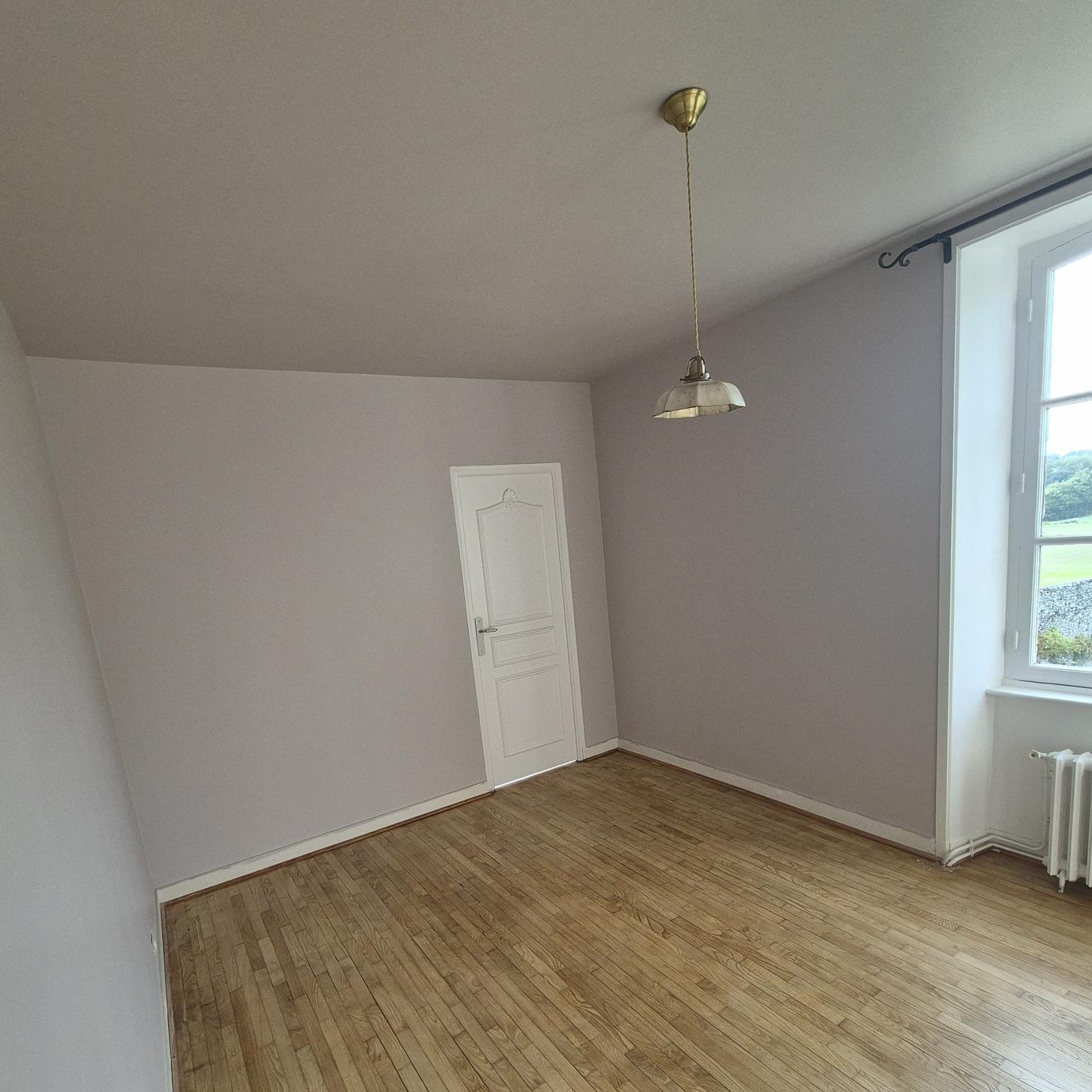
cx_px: 523
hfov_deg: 87.4
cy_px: 651
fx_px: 571
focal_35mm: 16
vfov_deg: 86.4
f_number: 2.2
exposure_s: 1/100
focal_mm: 2.2
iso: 64
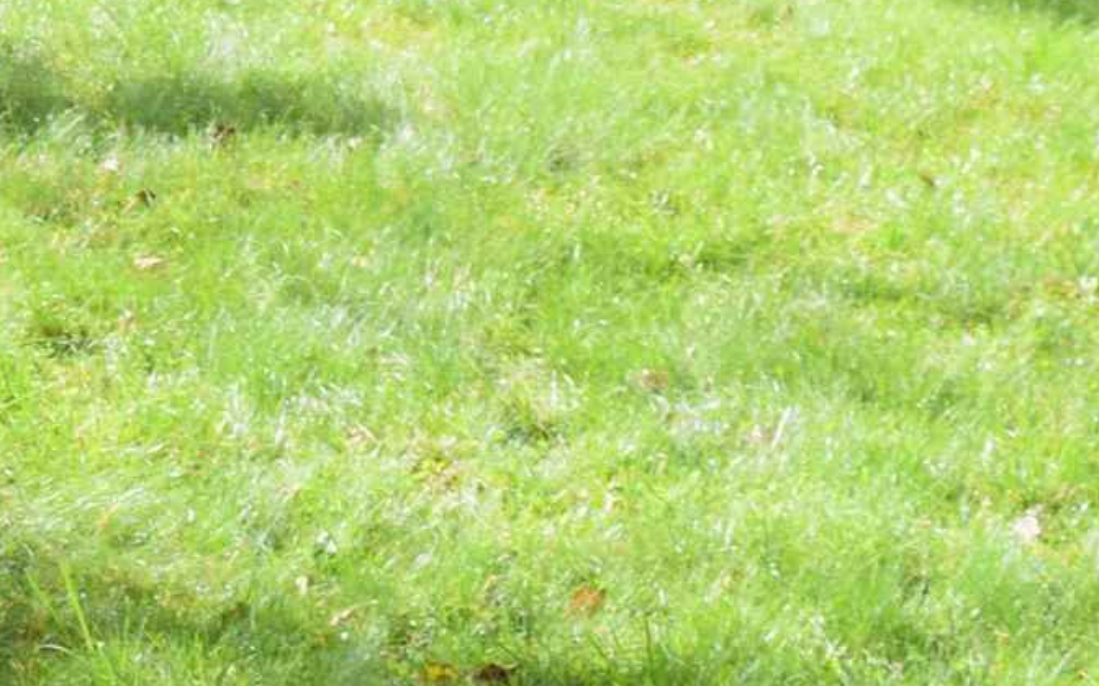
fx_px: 3773
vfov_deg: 9.4
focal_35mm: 126
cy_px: -860
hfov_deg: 15.9
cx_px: -223
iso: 200
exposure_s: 1/160
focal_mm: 18
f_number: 7.1
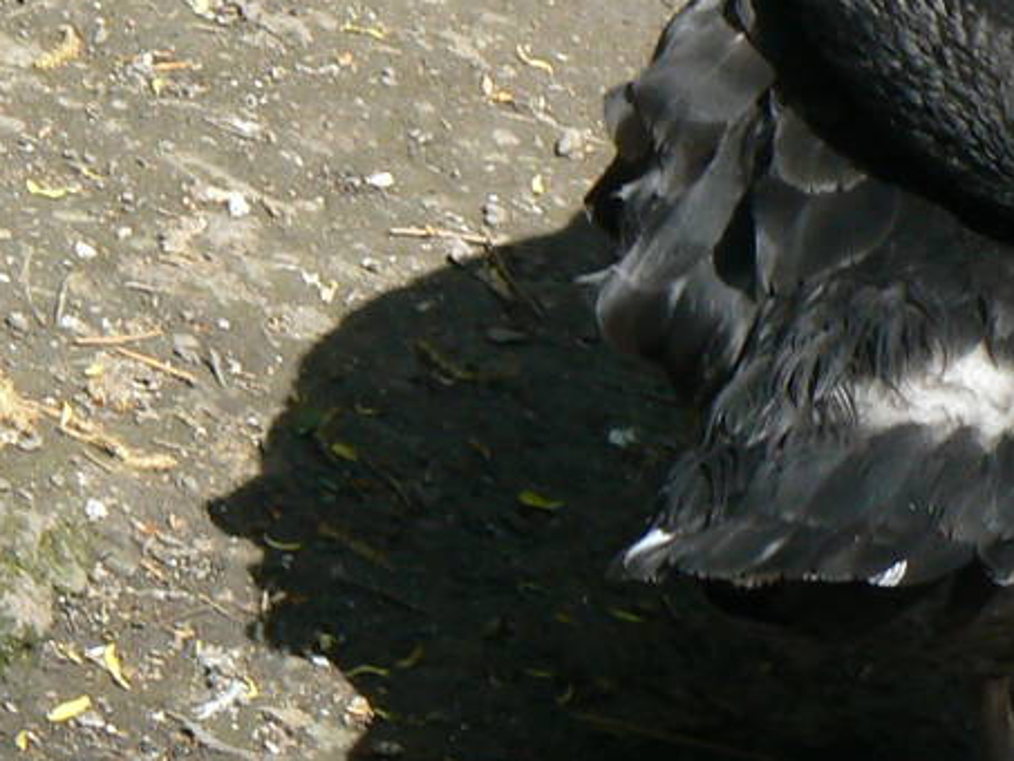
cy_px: 228
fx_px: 13449
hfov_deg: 4.3
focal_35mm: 459
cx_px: 1070
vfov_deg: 3.2
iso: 80
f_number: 5.6
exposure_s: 1/200
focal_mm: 21.6
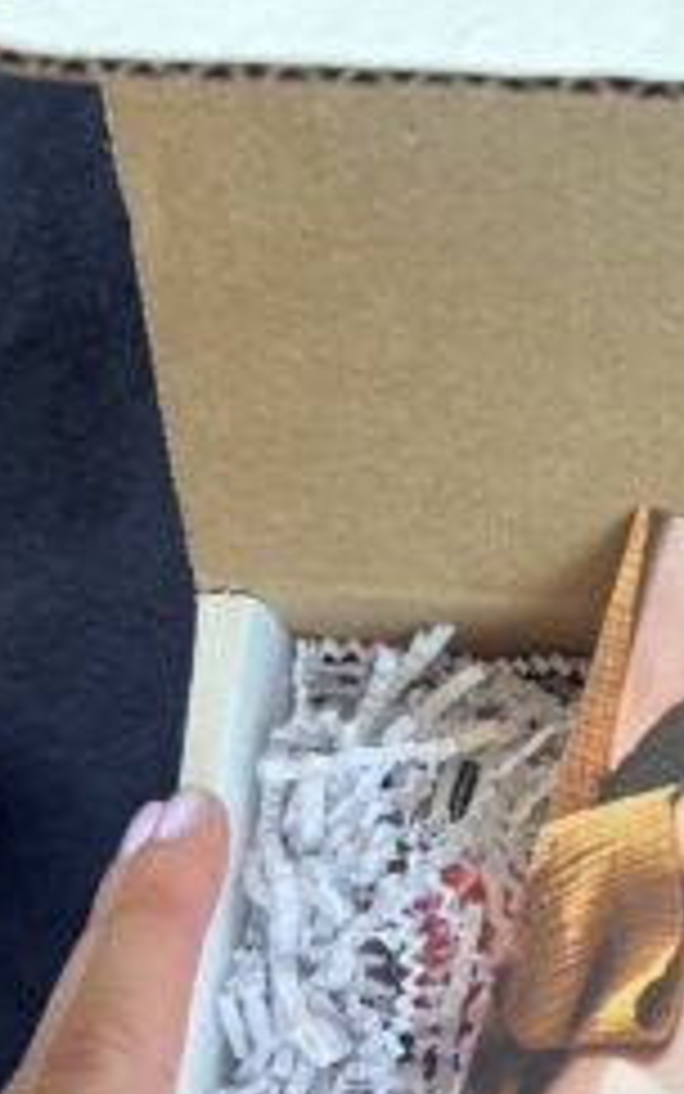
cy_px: 666
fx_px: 1908
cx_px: 749
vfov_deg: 31.9
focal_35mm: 64
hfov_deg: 19.5
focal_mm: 5.7
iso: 125
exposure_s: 1/121
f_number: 1.5
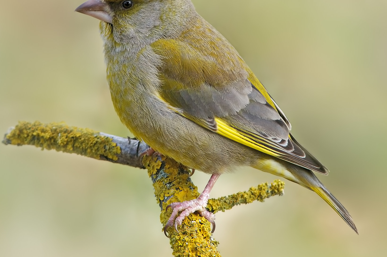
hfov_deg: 2.3
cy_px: 97
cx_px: 122
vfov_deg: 1.5
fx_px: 9845
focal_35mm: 917
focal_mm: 420
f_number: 8
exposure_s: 1/800
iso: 500
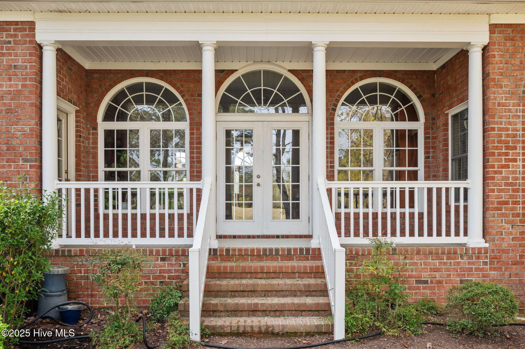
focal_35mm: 31
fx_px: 452
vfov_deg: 42.3
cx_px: 262
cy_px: 174
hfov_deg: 60.3
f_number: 8
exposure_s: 1/160
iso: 250
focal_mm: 31
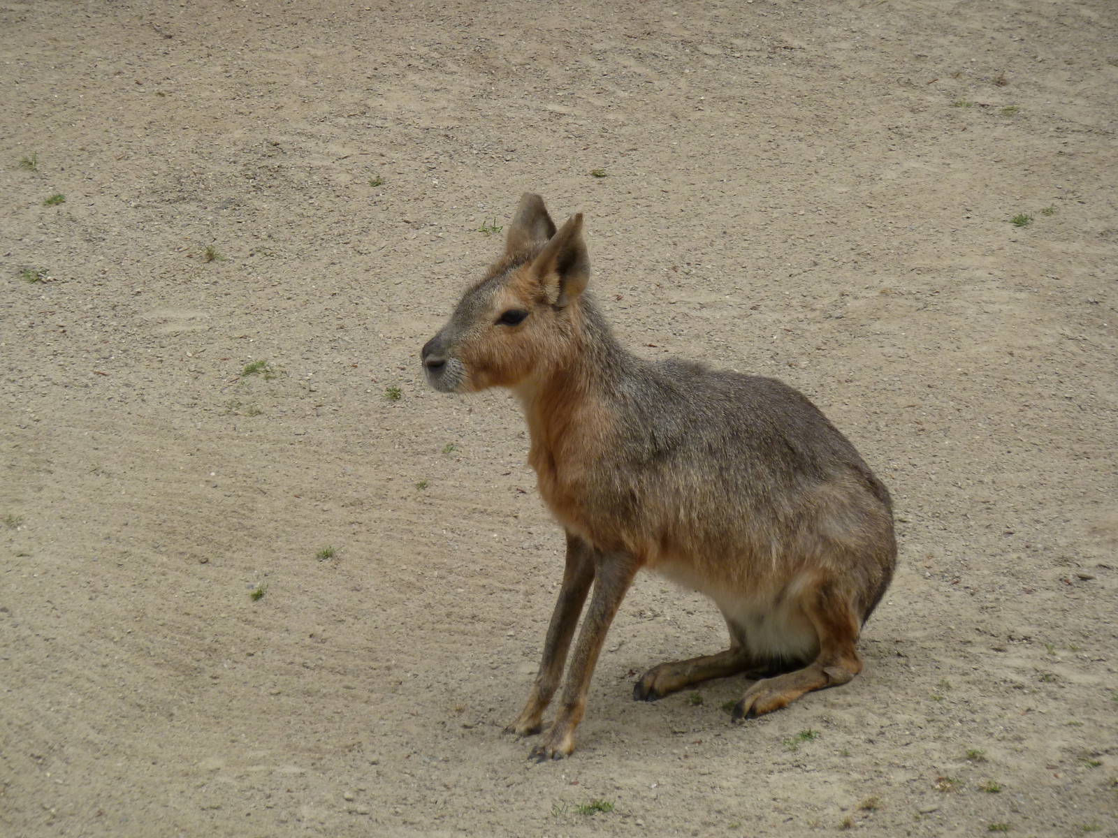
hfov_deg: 9.4
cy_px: 419
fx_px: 6782
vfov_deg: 7.1
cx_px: 559
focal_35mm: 210
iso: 160
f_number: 4.6
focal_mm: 34.4
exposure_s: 1/320
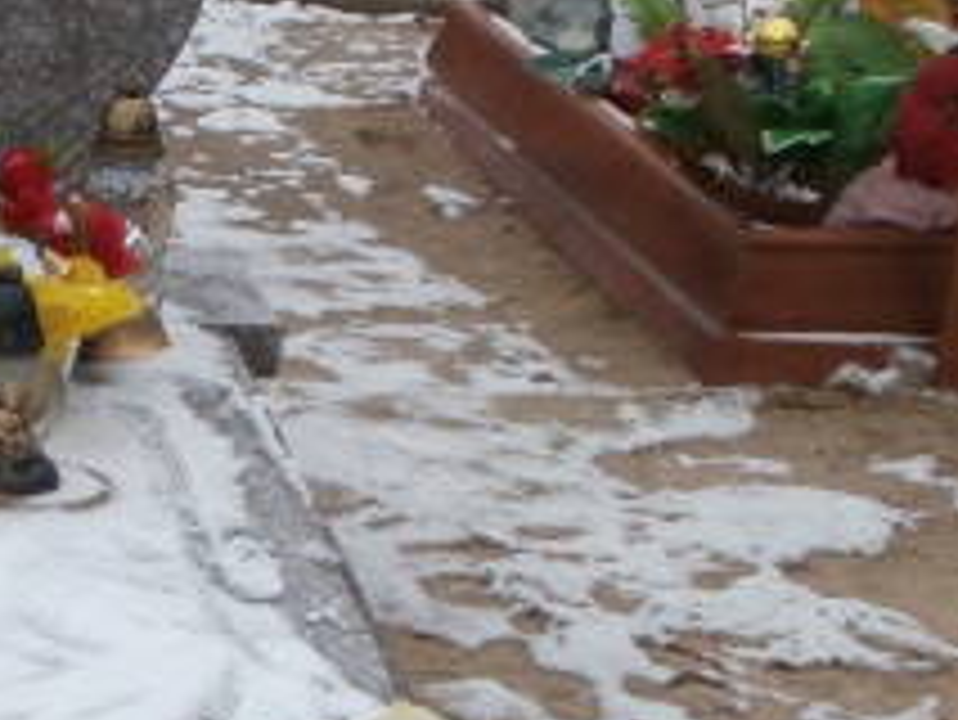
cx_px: -234
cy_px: 454
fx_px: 3904
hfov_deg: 13.5
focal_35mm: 141
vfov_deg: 10.5
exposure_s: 1/125
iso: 100
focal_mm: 8.29
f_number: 4.2
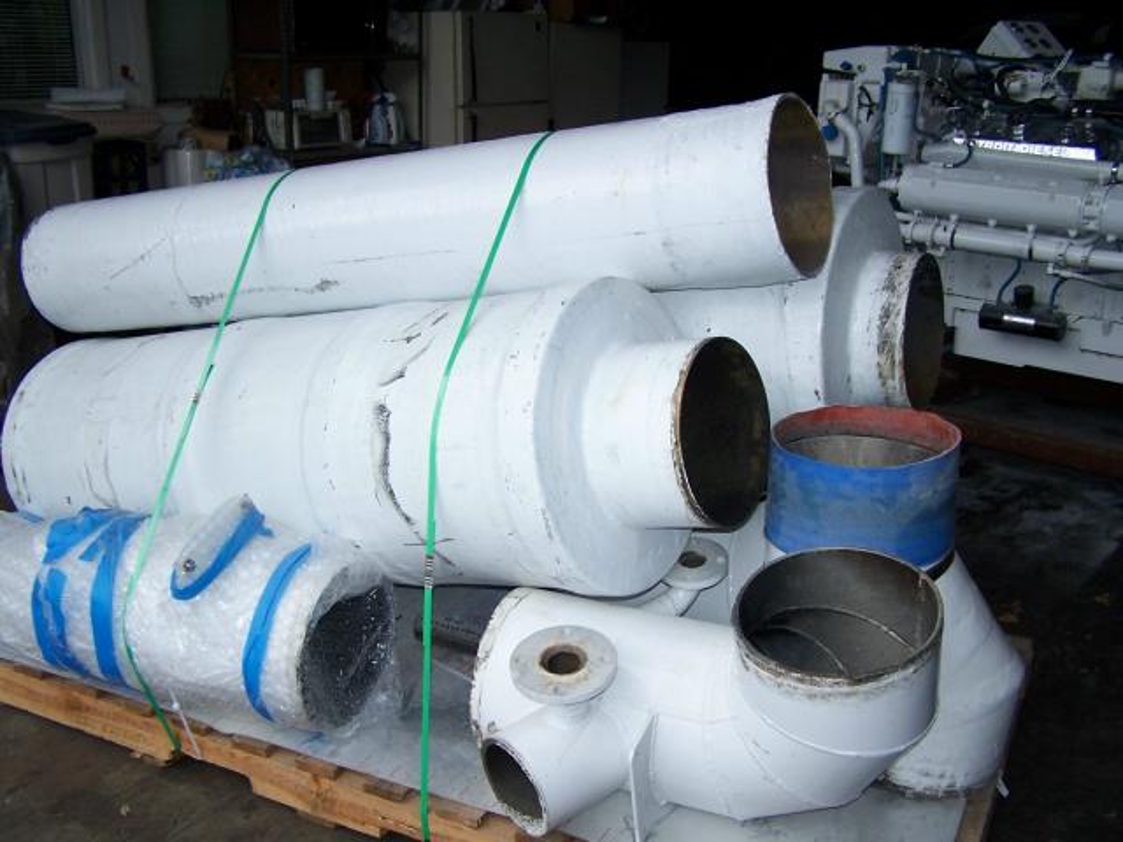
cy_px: 421
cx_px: 562
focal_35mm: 38
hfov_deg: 49.0
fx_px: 1233
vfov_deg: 37.7
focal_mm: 6.3
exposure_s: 1/350
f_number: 2.8
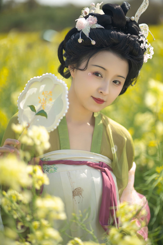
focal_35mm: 86
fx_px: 584
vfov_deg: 23.6
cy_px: 122
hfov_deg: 15.9
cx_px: 82
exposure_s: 1/2500
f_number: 2
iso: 64
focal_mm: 85
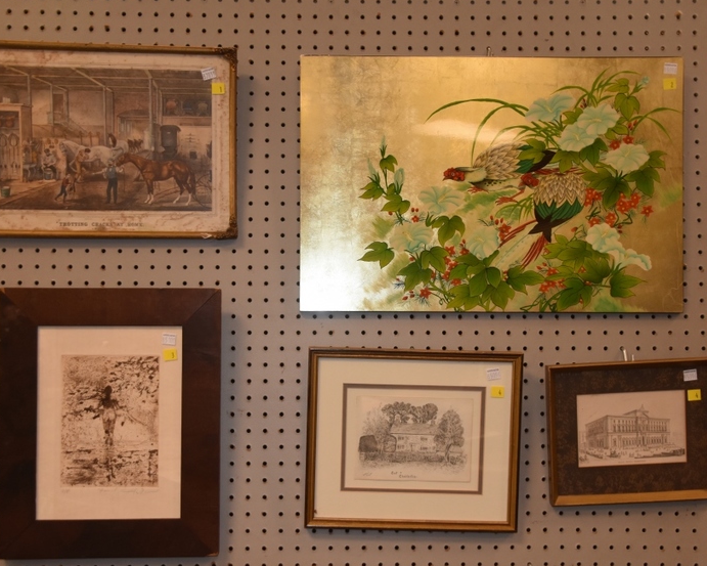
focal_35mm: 39
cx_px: 334
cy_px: 292
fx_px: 816
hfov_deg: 46.8
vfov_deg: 38.2
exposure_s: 1/60
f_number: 3.5
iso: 1100
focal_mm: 22
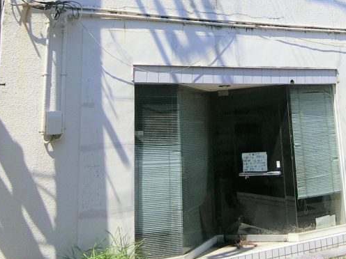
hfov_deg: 40.2
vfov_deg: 30.1
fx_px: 460
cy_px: 23
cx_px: 256
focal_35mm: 46
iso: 320
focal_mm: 4.06
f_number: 6.9
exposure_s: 1/1000
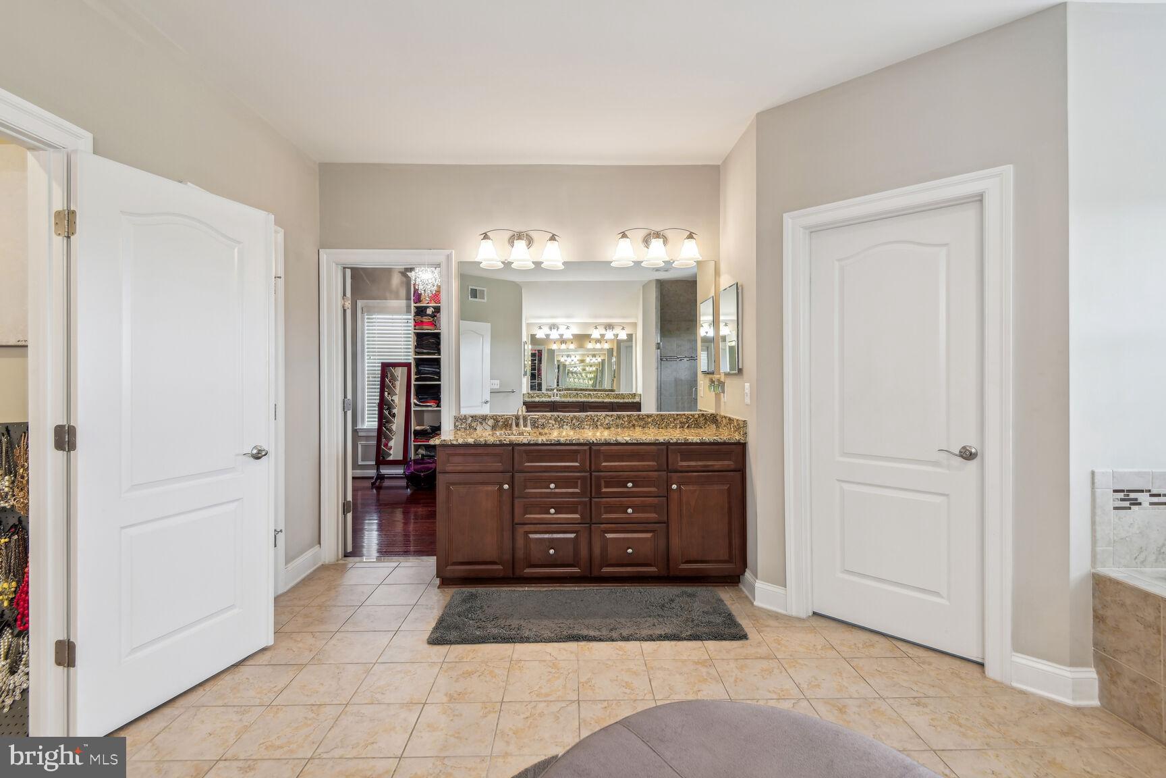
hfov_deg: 96.7
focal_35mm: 16
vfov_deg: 73.7
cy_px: 389
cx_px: 583
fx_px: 518
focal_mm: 16
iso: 200
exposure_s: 1/5
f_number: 8
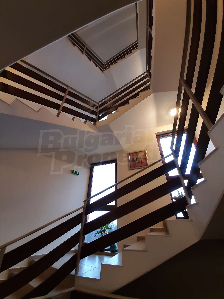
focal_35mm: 13
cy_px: 150
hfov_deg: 89.9
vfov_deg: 106.2
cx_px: 112
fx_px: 112
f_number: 2.2
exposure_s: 1/25
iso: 250
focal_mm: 1.42
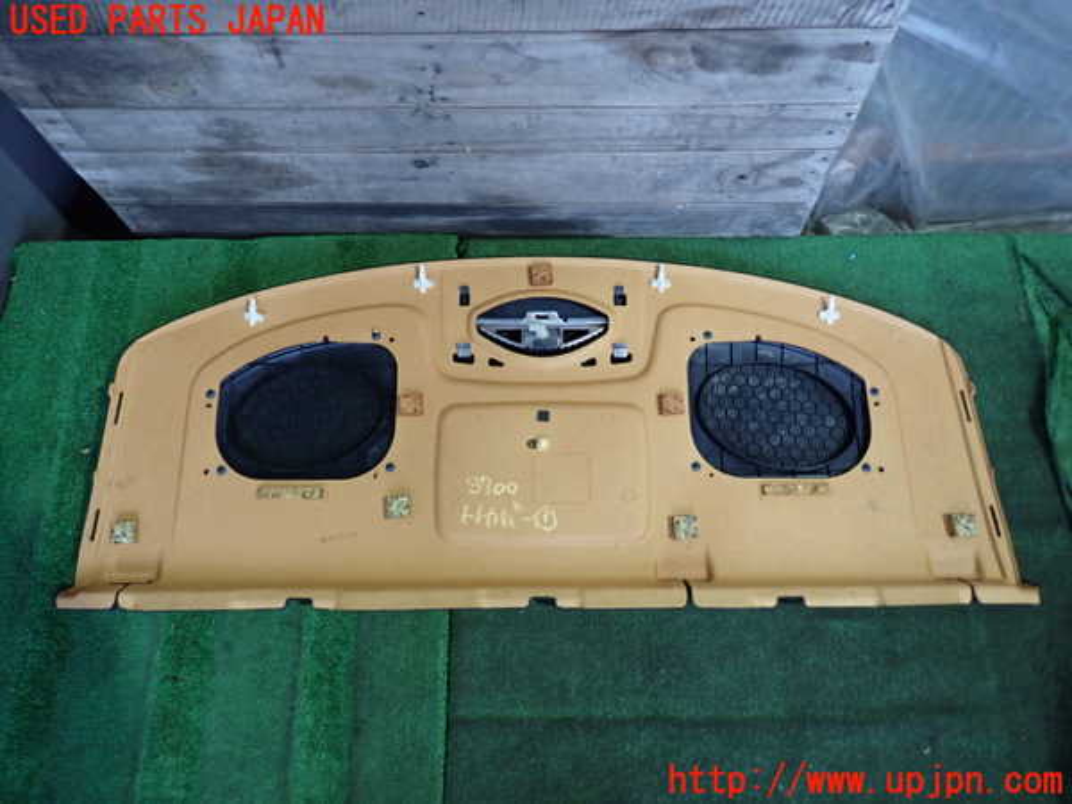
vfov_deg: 54.9
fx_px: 774
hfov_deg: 69.4
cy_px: 402
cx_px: 536
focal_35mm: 25
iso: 320
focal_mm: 4.5
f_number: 2
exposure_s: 1/30
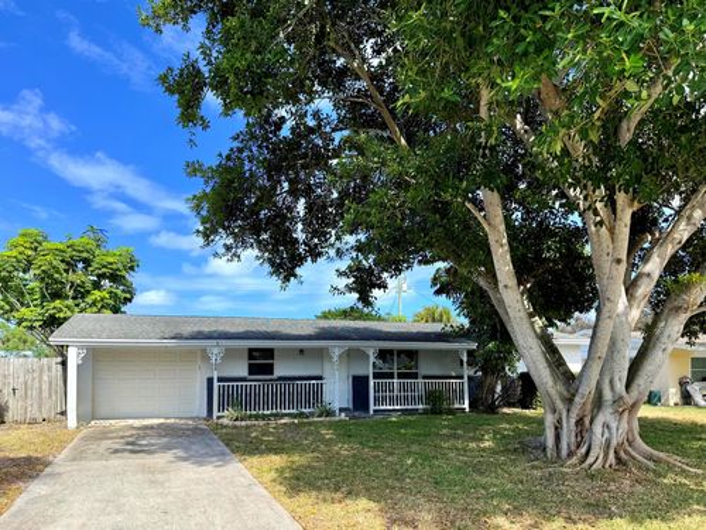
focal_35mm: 24
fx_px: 489
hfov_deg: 71.6
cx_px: 353
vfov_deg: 56.8
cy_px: 265
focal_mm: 6.76
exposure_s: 1/3145
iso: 80
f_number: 1.78
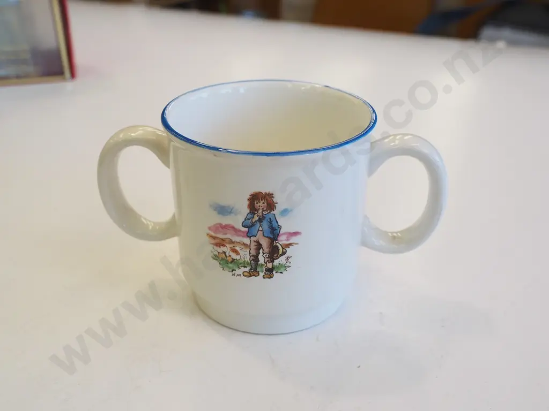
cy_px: 206
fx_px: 603
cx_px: 274
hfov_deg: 49.0
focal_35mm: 38
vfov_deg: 37.7
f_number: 5.6
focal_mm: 19
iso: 1600
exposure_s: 1/250
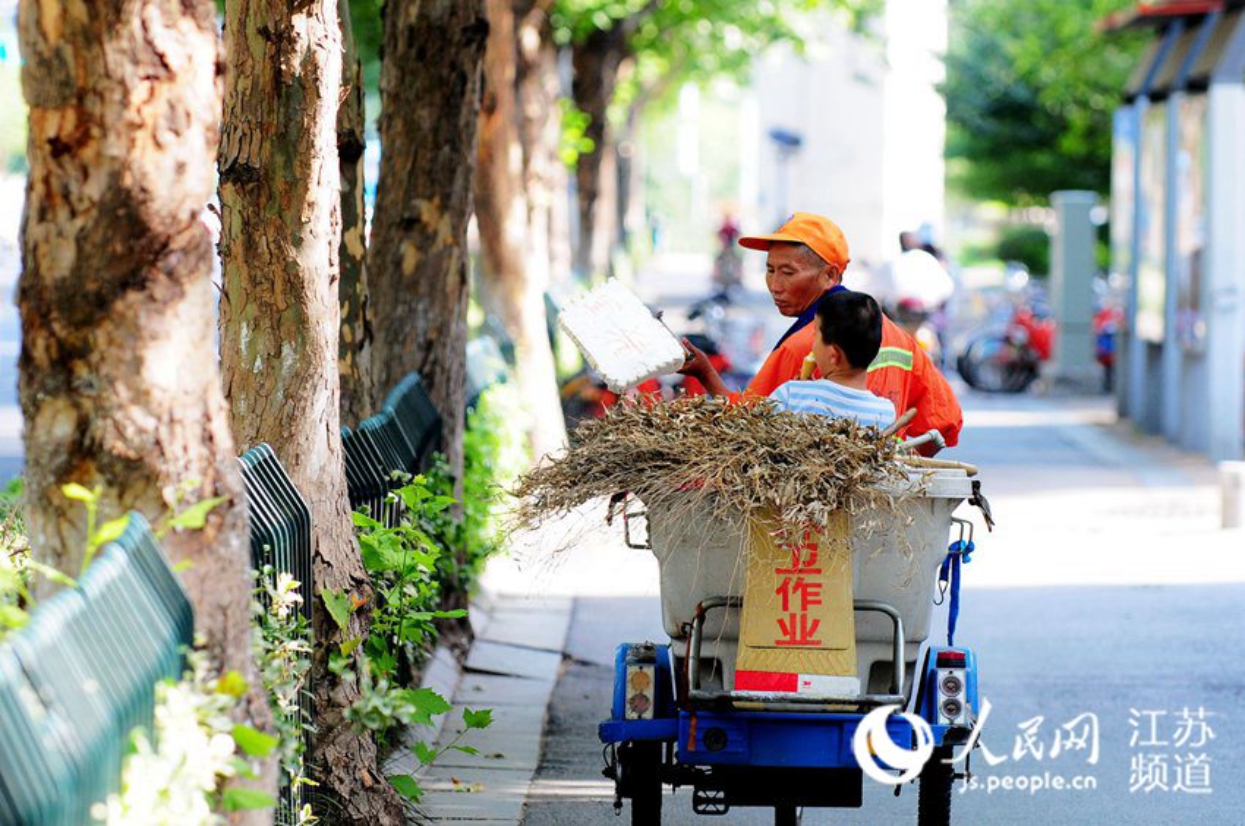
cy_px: 413
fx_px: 7769
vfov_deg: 6.1
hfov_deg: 9.2
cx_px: 622
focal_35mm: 225
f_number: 3.2
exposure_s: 1/320
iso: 400
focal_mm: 150
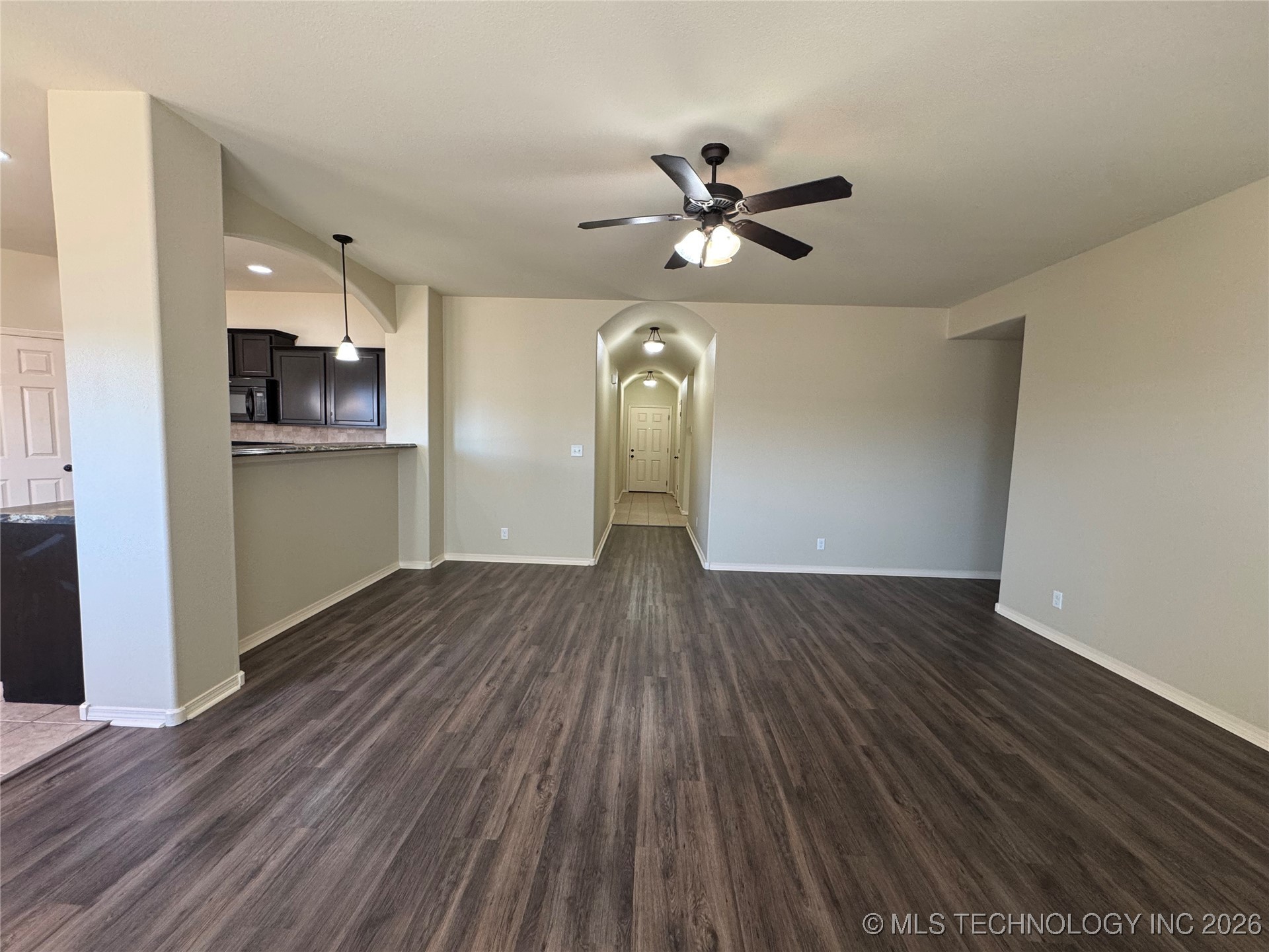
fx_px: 513
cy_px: 476
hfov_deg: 102.1
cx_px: 634
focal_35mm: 14
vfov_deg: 85.7
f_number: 2.2
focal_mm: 2.22
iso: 200
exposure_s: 1/60
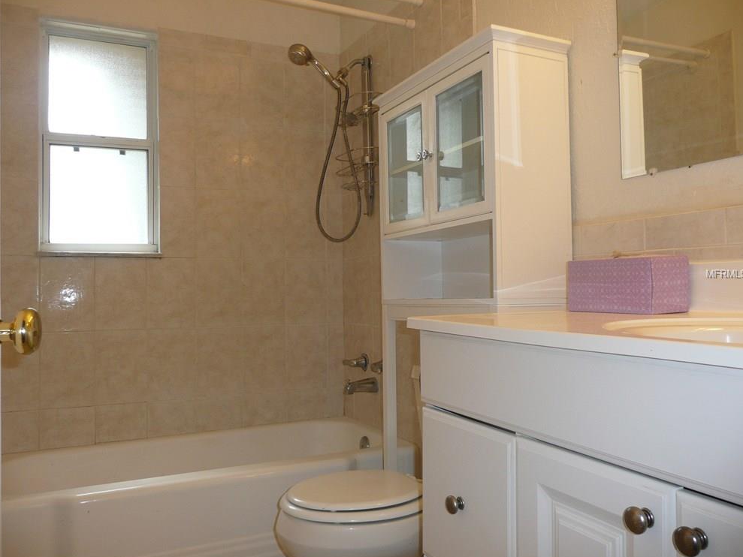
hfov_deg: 61.7
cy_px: 274
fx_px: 623
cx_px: 367
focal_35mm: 29
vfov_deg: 48.2
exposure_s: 1/30
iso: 100
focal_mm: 4.6
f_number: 3.3
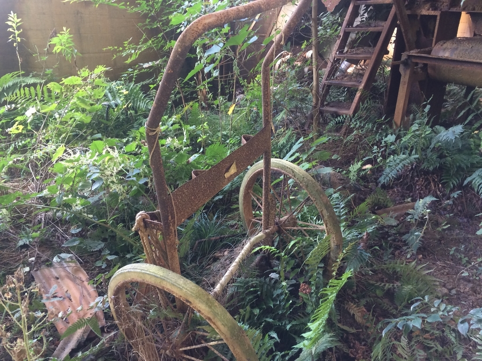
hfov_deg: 61.7
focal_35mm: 29
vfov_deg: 48.2
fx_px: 404
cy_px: 180
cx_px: 241
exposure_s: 1/30
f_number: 2.2
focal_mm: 4.15
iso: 80
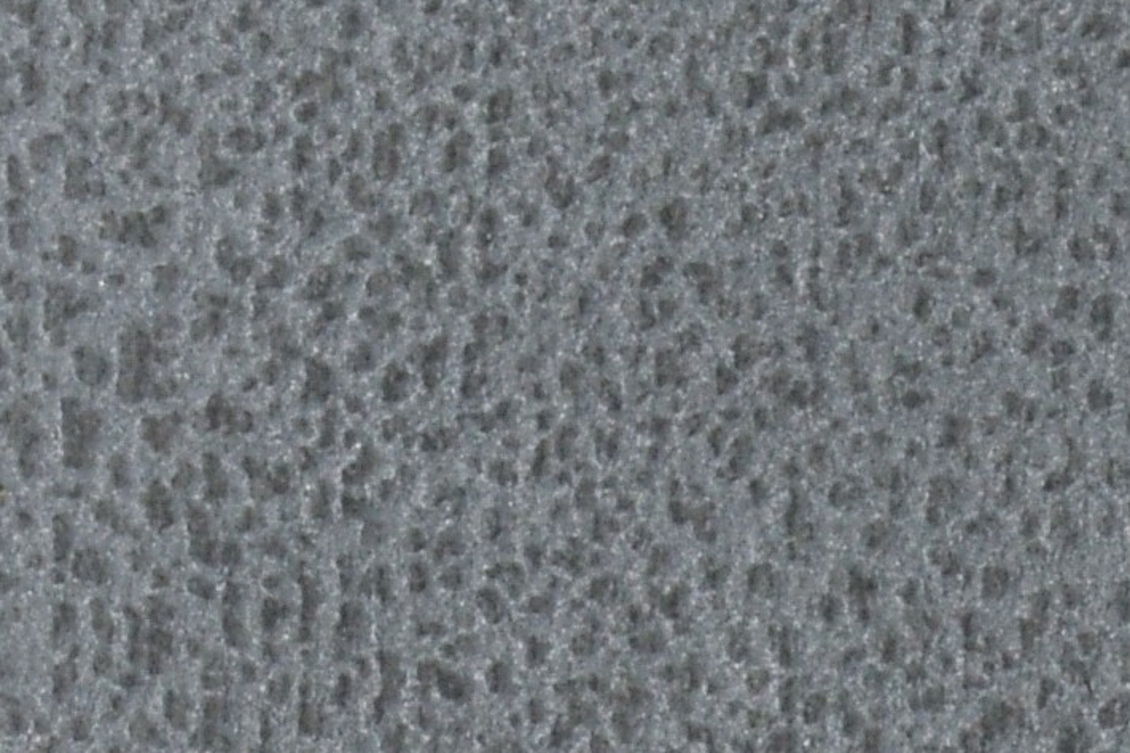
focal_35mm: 114
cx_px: 717
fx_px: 3580
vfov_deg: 11.9
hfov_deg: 17.9
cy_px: 629
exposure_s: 1/5
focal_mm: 35
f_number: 14
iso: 160
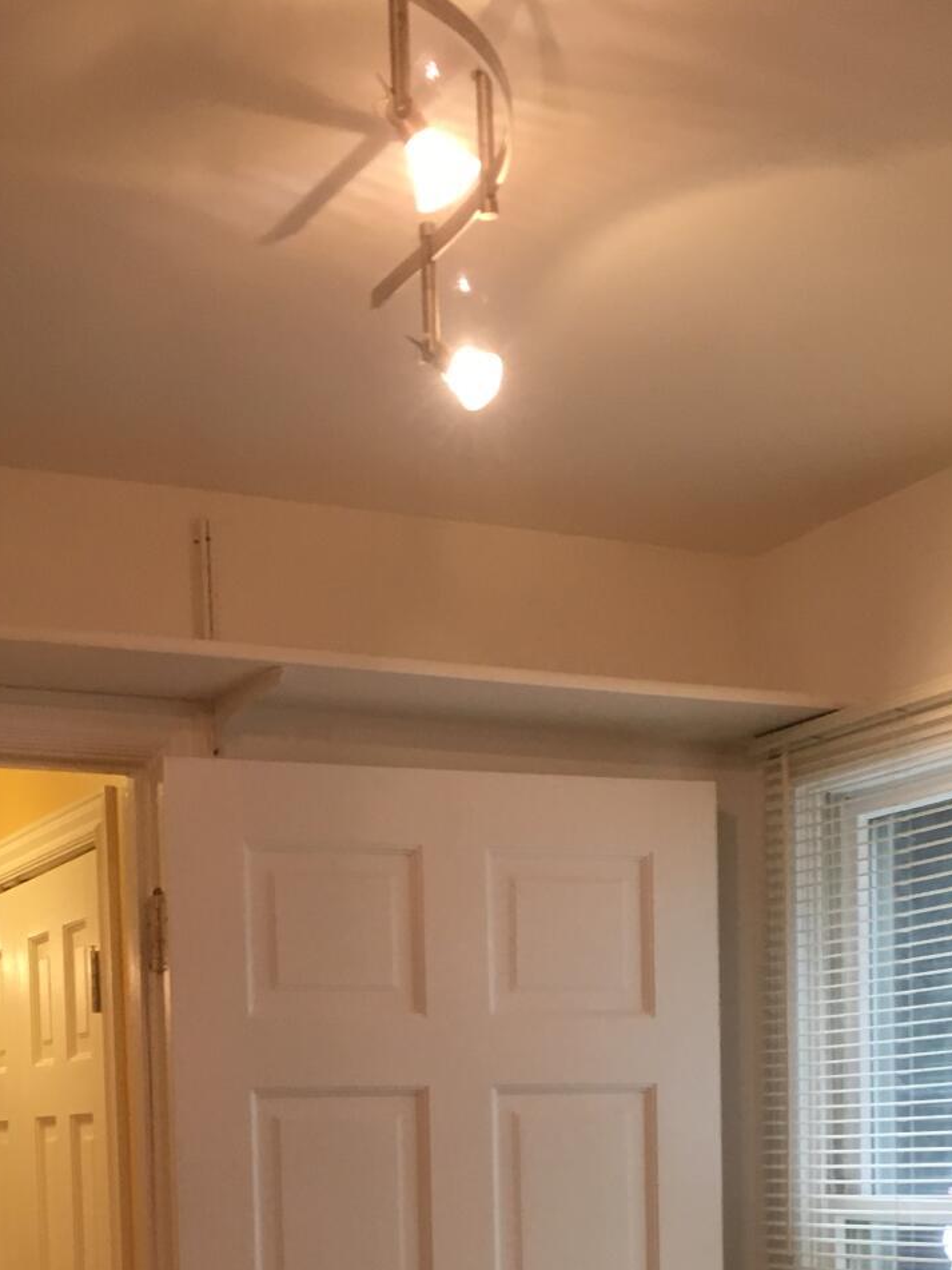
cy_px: 1303
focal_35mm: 61
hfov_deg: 24.0
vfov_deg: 29.4
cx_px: 539
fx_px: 2237
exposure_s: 1/30
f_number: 2.2
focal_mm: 4.15
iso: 80
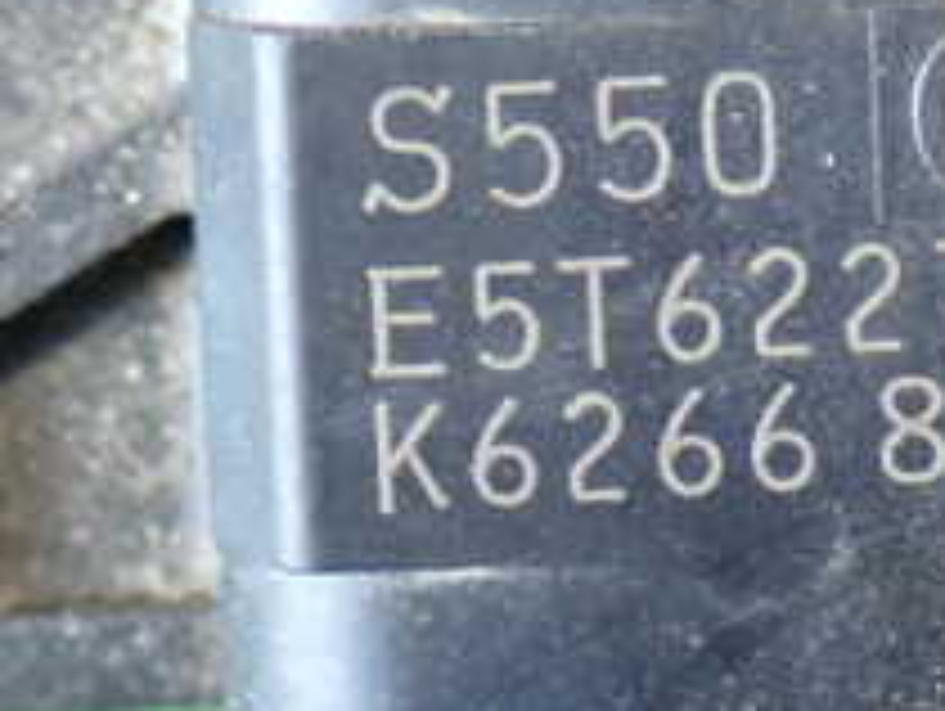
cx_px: 702
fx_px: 6013
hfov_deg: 9.0
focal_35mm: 220
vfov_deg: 6.8
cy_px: 338
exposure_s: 1/20
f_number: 4.1
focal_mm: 13.65
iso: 1000
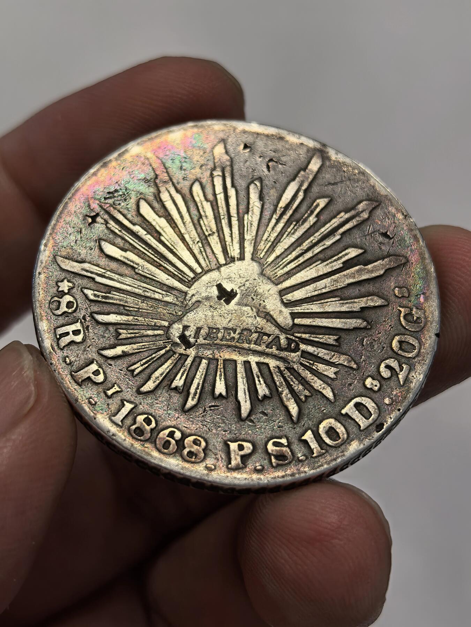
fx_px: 980
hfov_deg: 27.0
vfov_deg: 35.5
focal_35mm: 54
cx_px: 236
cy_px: 314
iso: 50
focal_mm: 6.98
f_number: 2
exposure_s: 1/222
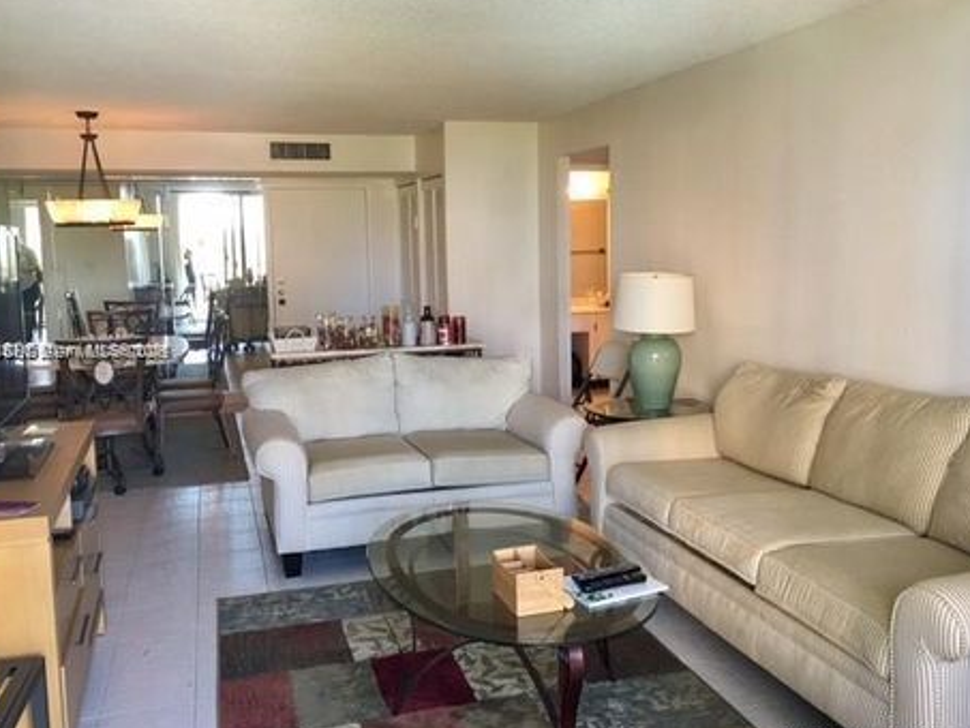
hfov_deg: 56.8
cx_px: 473
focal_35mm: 32
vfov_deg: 44.2
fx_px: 897
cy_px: 352
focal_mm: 4.15
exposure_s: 1/15
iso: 40
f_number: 2.2
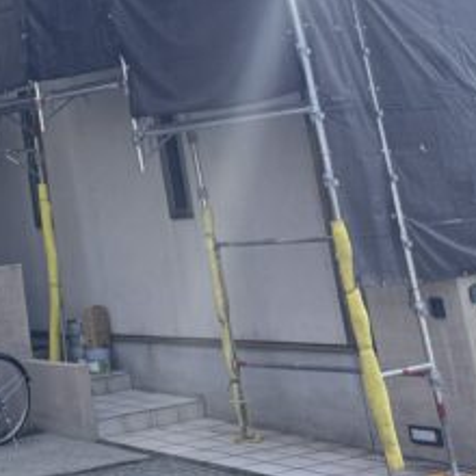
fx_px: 1198
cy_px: -119
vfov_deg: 20.7
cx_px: -186
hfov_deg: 20.1
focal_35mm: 77
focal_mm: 6.76
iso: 80
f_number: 1.78
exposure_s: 1/2959
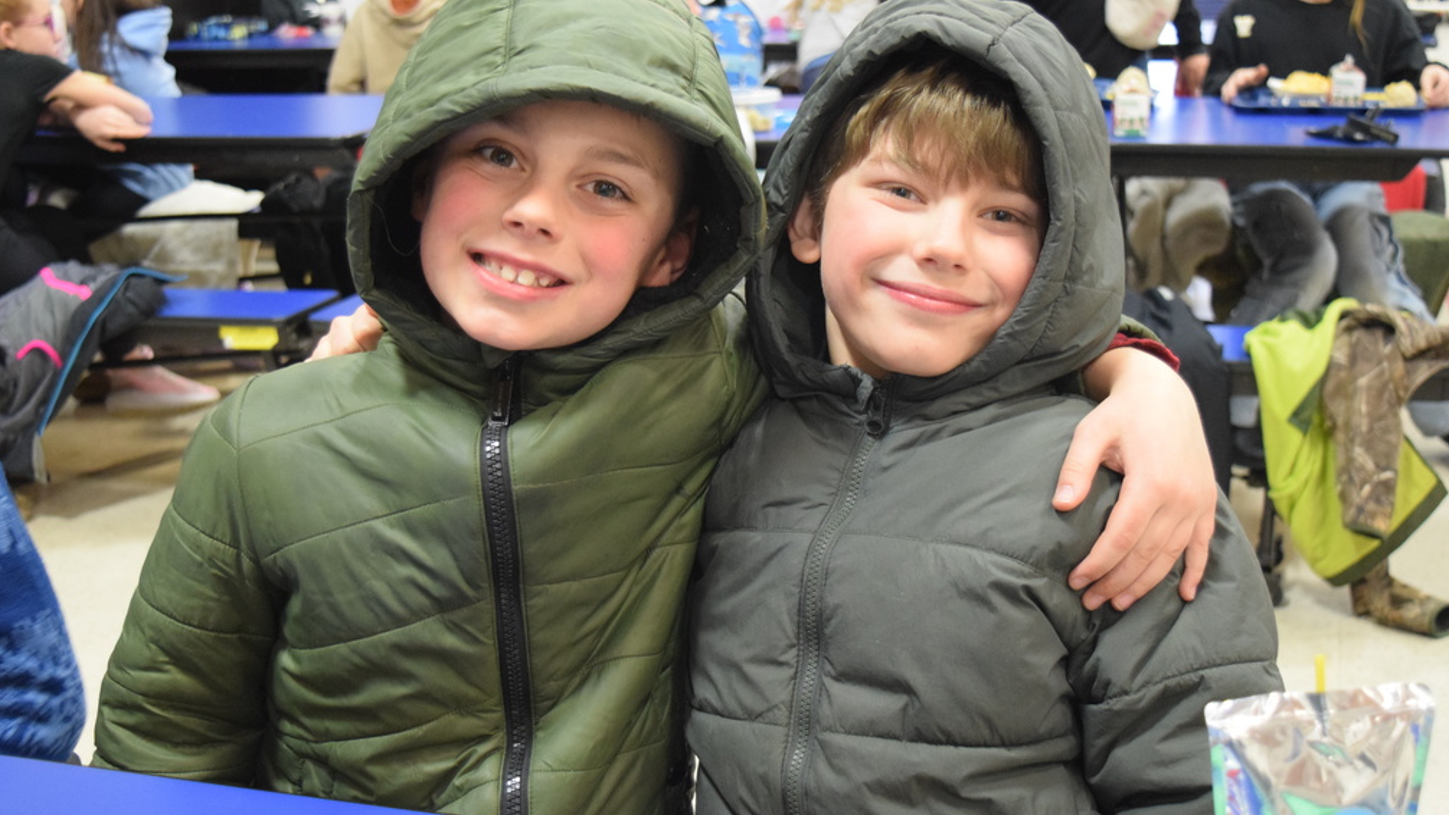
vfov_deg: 24.9
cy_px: 413
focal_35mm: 48
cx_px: 724
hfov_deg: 42.9
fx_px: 1844
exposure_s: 1/50
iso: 3200
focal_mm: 30
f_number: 4.2
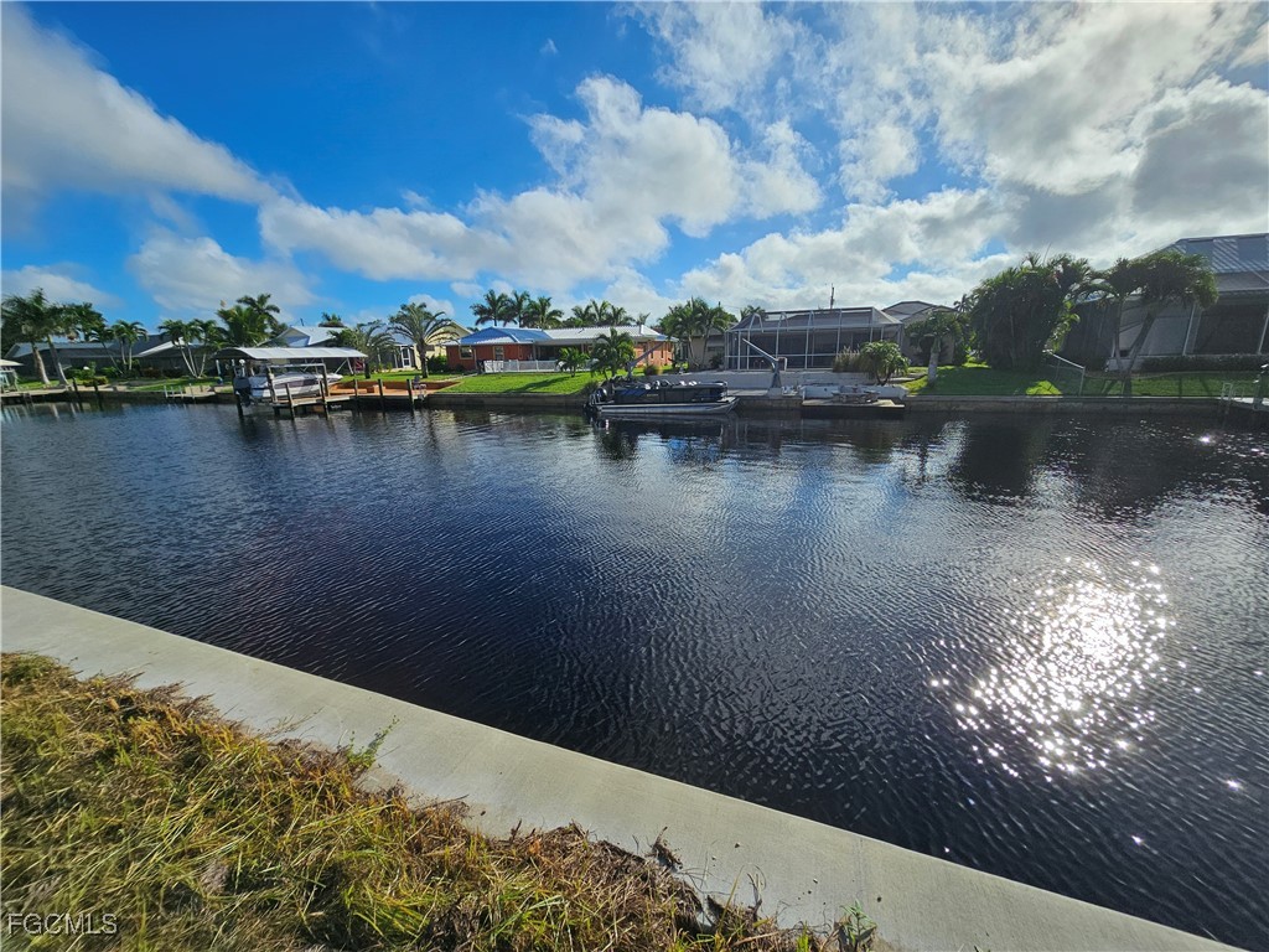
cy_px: 476
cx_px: 634
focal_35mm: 13
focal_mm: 2.2
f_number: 2.2
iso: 50
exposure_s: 1/5523
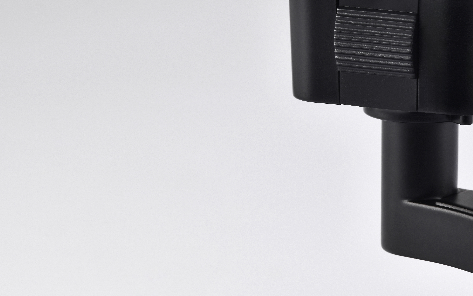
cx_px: 421
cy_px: 67
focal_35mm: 194
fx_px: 2501
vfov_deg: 6.8
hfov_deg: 10.7
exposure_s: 1/40
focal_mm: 100
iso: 125
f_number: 16
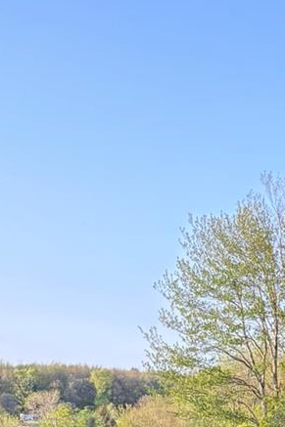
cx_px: 347
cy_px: 599
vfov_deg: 19.3
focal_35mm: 95
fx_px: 1129
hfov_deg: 13.9
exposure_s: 1/242
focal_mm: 5.96
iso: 125
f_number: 1.6
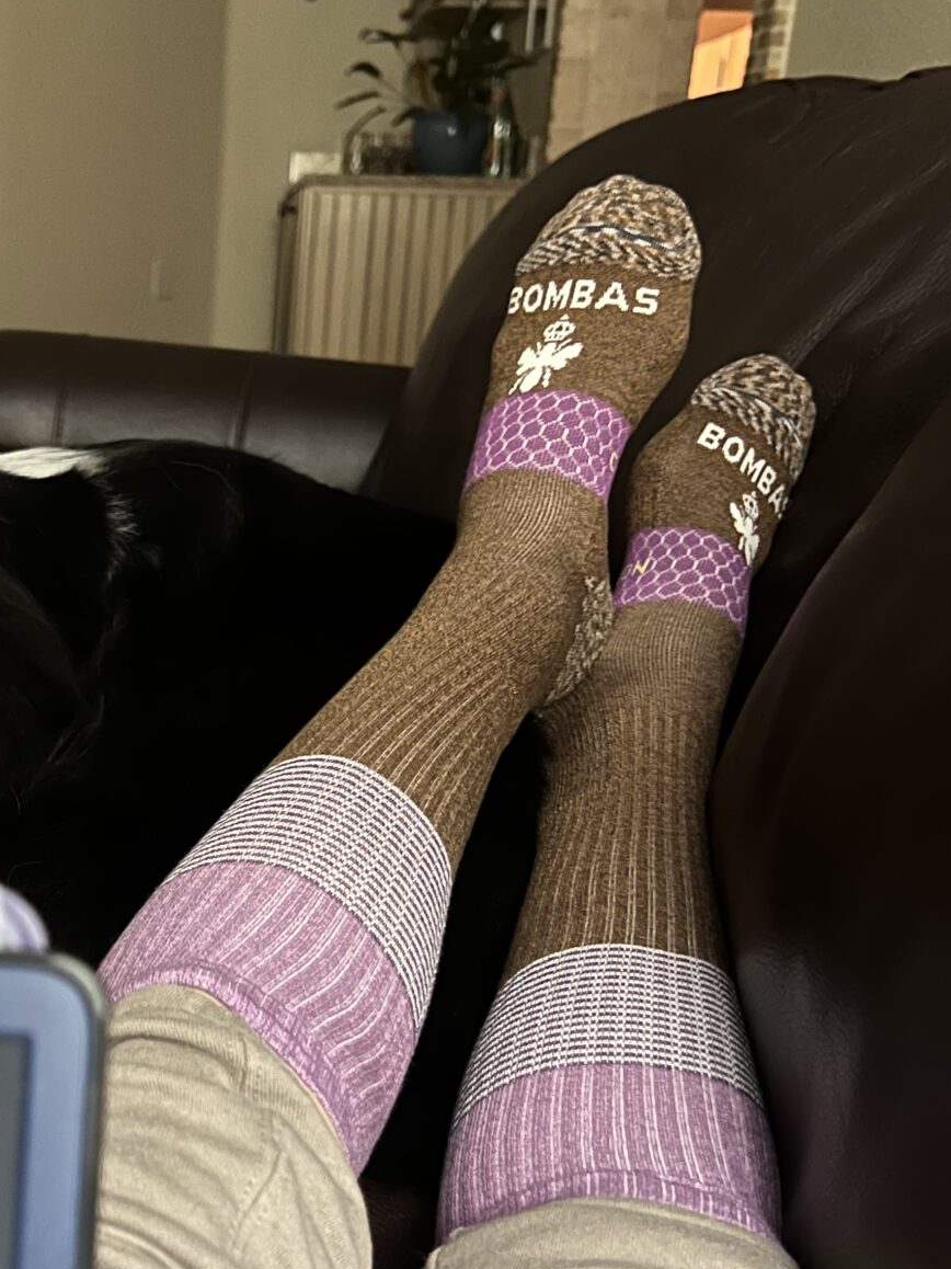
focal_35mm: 46
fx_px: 1686
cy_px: 816
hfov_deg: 30.3
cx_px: 114
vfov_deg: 40.9
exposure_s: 1/20
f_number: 1.5
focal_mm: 5.7
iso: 1000
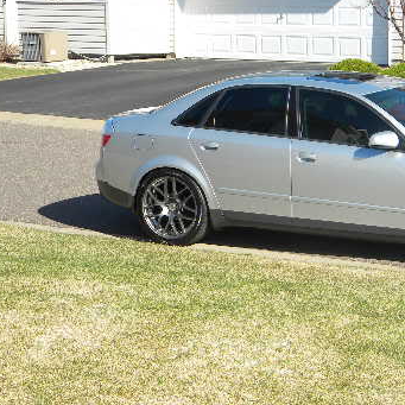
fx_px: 1469
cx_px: 367
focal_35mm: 111
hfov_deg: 15.5
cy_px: 205
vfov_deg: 15.7
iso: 80
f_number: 4.3
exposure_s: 1/479
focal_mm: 12.2
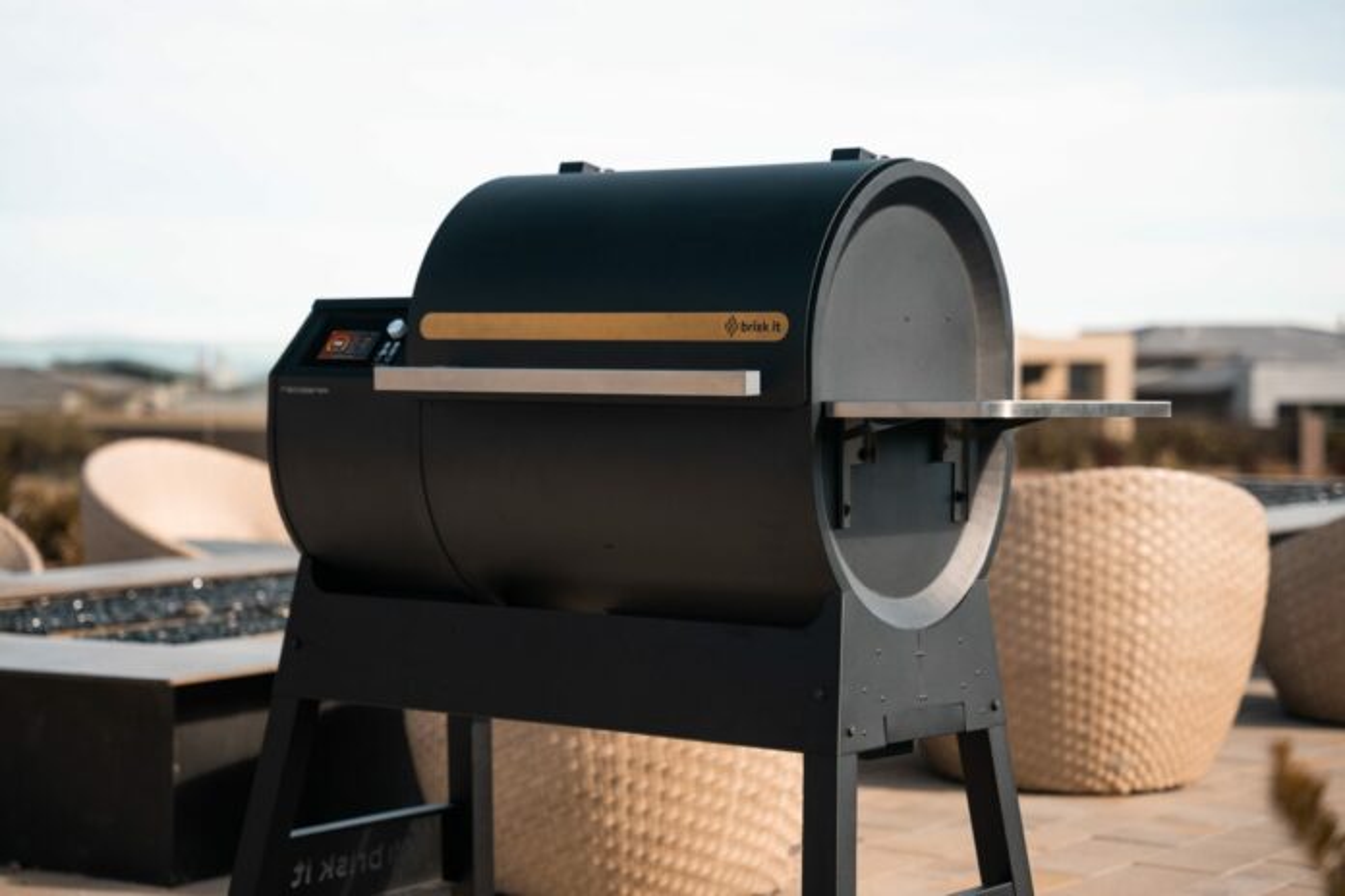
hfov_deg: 28.8
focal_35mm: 70
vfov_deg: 19.5
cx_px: 672
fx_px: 2615
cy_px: 448
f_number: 2.8
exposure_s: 1/125
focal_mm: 70
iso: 200
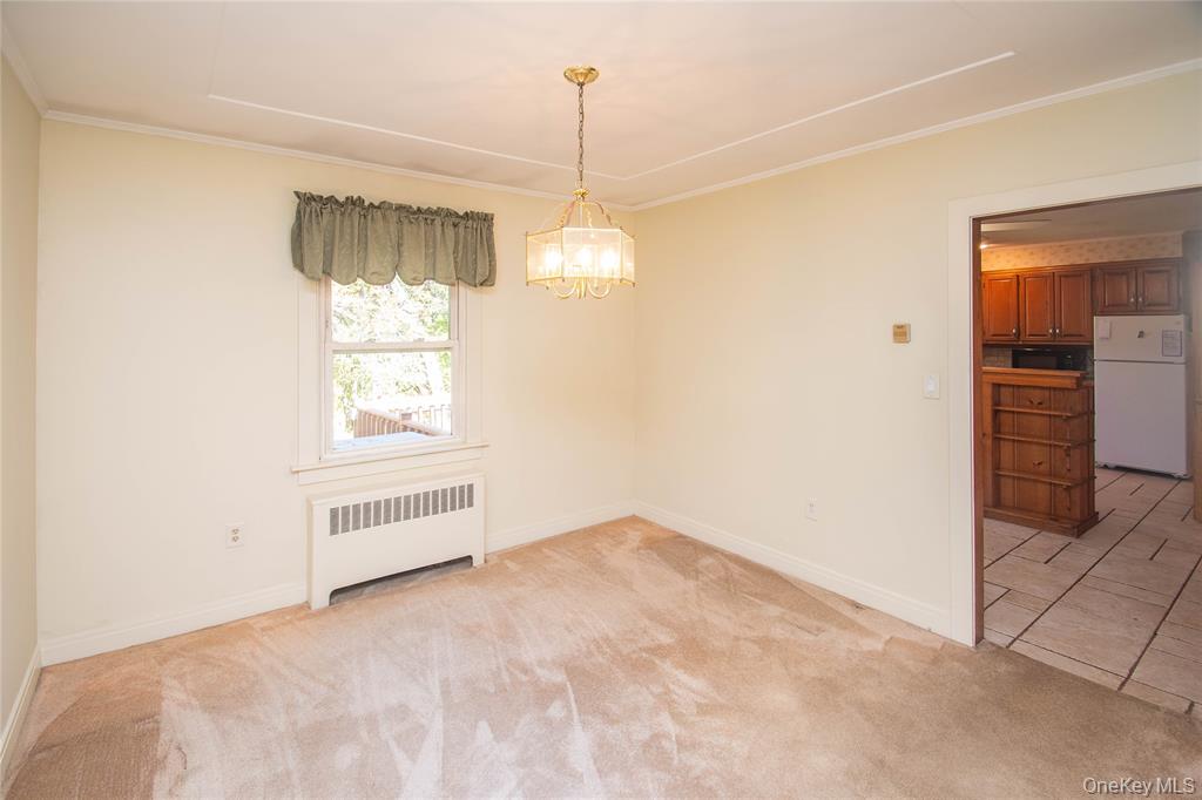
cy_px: 400
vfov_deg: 77.3
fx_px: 501
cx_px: 601
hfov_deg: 100.4
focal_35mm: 15
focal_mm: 10
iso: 500
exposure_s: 1/60
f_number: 5.6
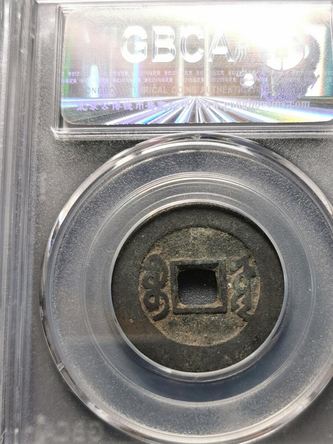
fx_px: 783
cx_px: 195
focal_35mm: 61
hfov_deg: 24.0
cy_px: 242
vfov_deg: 31.7
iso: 50
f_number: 1.6
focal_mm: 5.56
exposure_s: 1/231
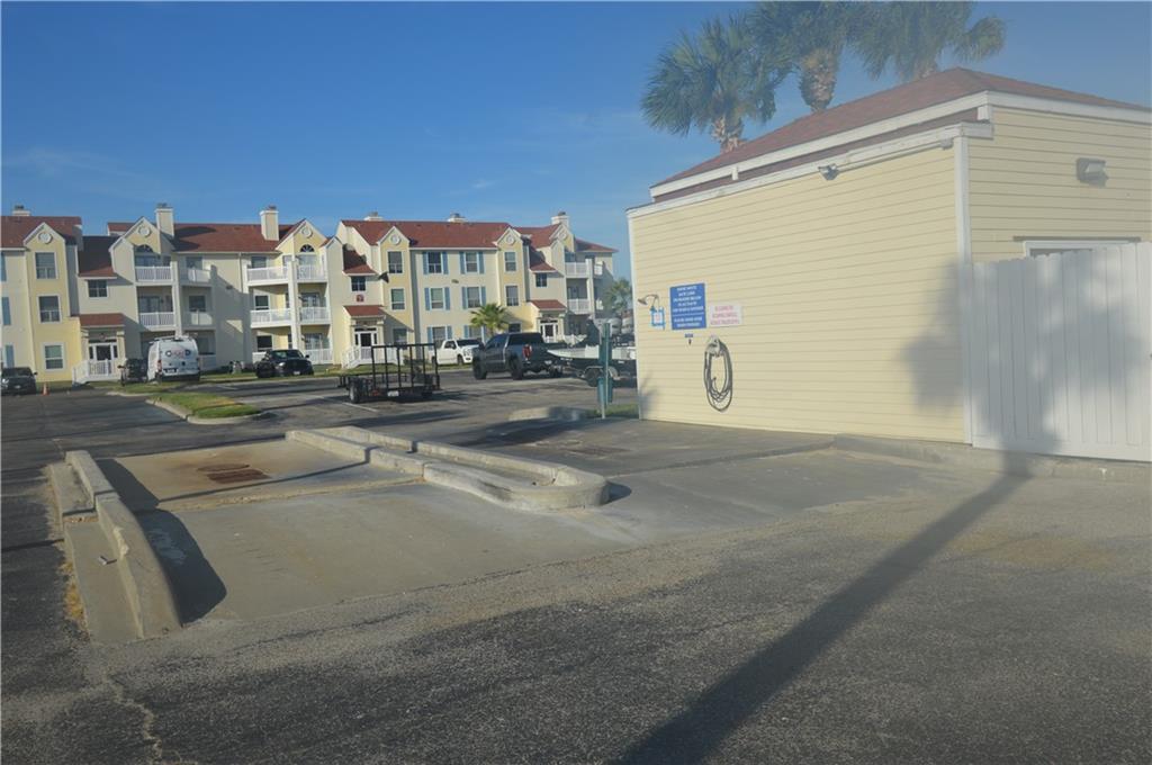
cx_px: 576
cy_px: 382
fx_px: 959
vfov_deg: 43.5
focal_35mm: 30
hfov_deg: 62.0
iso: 100
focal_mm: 20
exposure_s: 1/400
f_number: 9
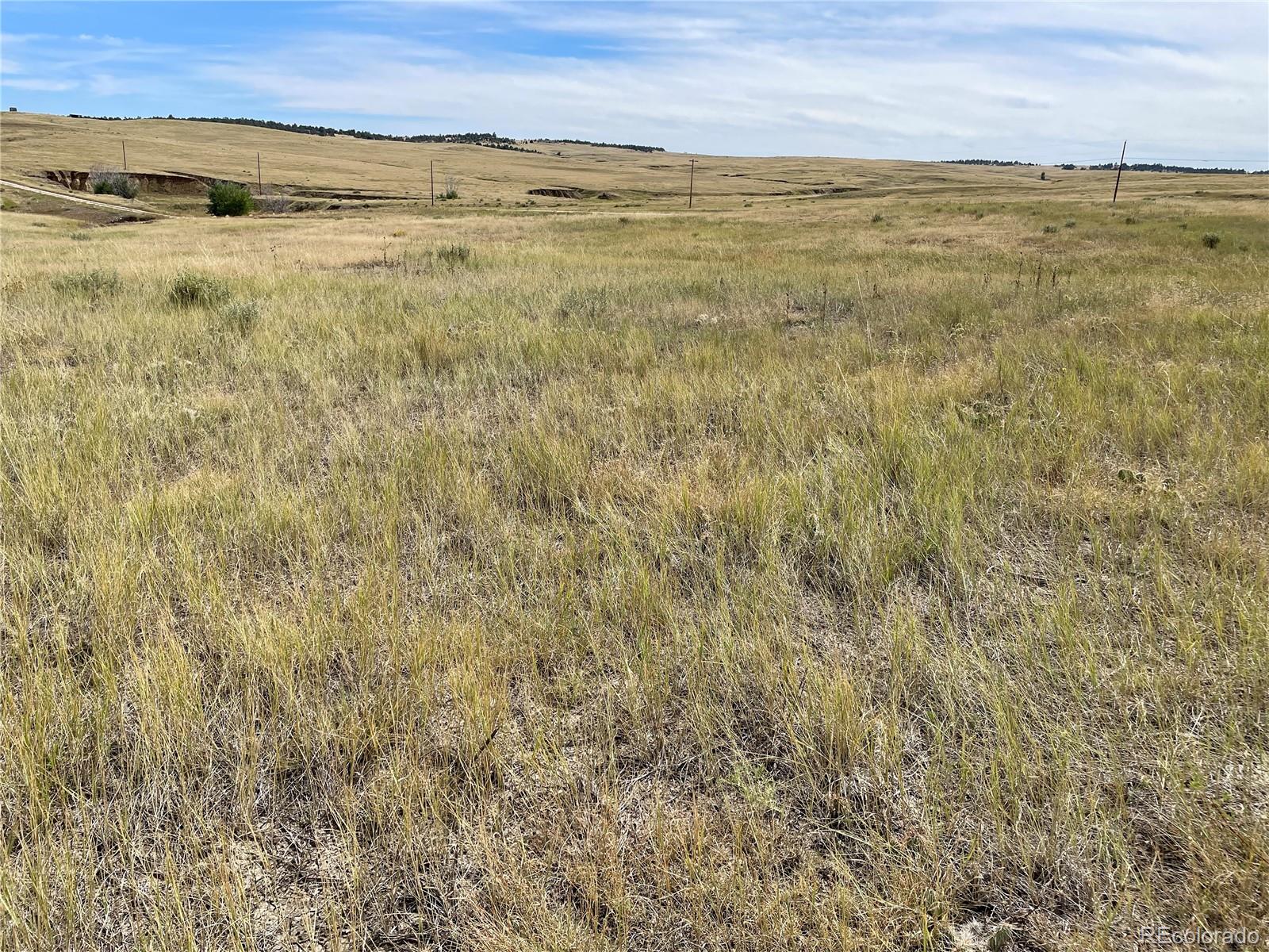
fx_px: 953
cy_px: 476
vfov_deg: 53.1
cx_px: 634
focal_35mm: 26
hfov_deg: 67.3
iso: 32
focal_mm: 4.2
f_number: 1.6
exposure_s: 1/4292
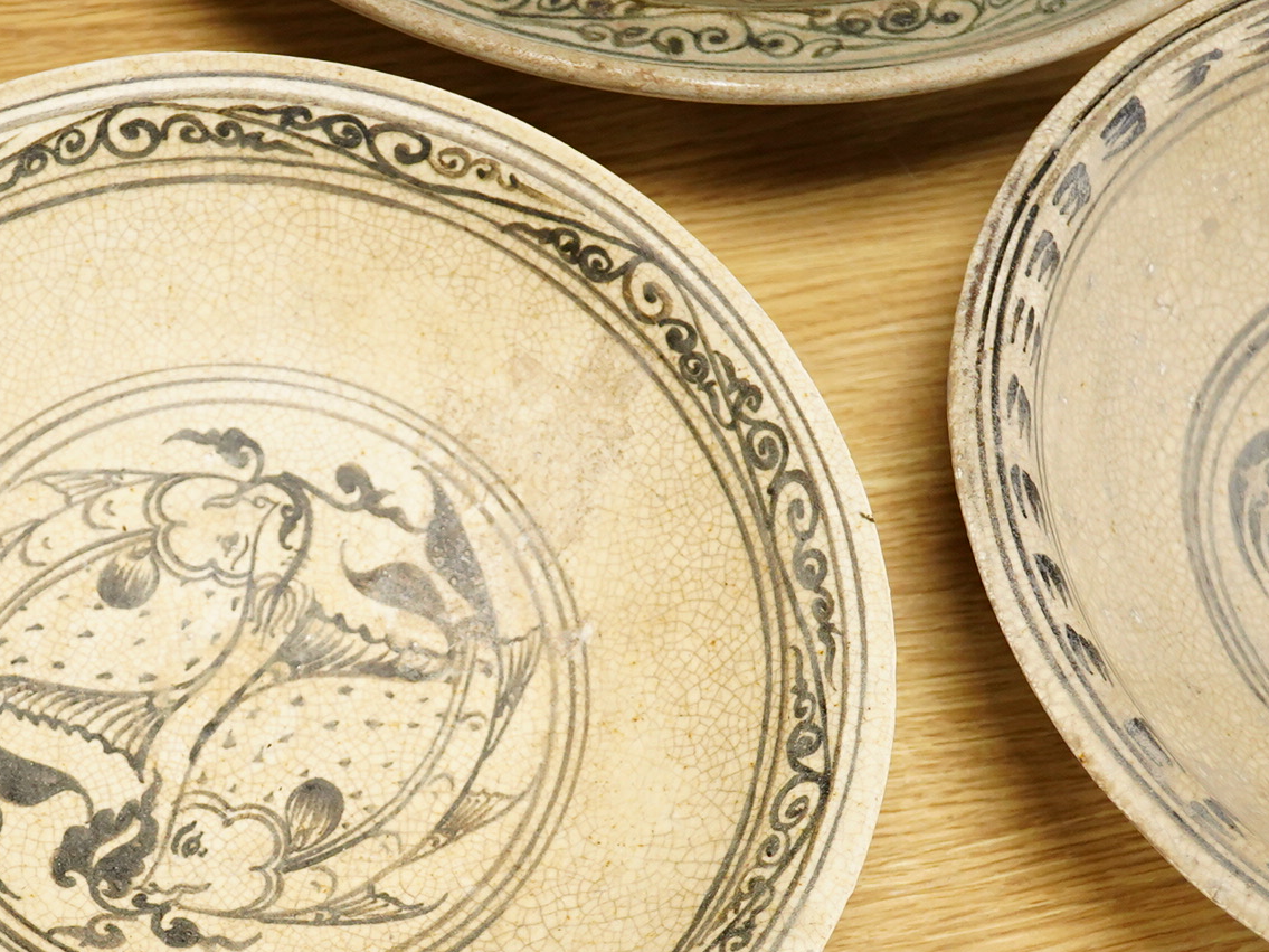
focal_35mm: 75
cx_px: 325
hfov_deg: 25.7
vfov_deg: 19.5
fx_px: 2749
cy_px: 669
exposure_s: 1/250
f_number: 4
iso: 2500
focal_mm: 30
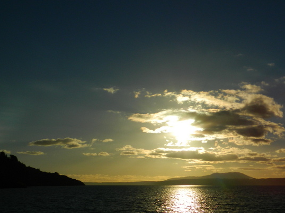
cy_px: 134
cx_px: 187
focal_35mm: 61
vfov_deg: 23.9
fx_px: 502
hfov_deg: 31.5
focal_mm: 7.3
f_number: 9.8
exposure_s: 1/1000
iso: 80
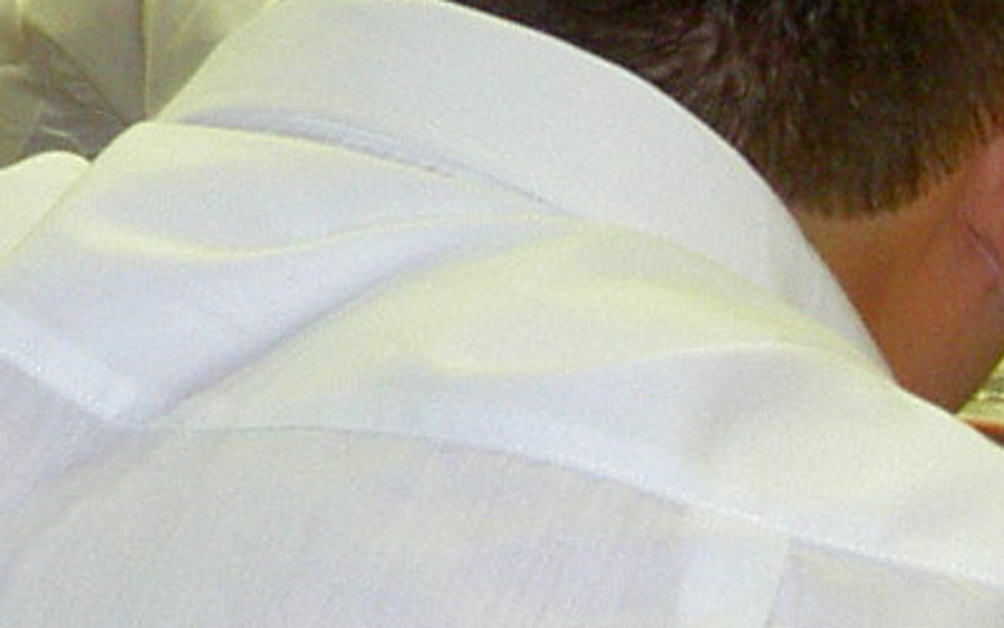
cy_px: -172
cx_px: -40
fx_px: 4543
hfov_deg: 12.4
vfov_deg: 7.8
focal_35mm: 166
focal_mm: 8
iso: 100
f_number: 2.8
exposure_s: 1/59.5
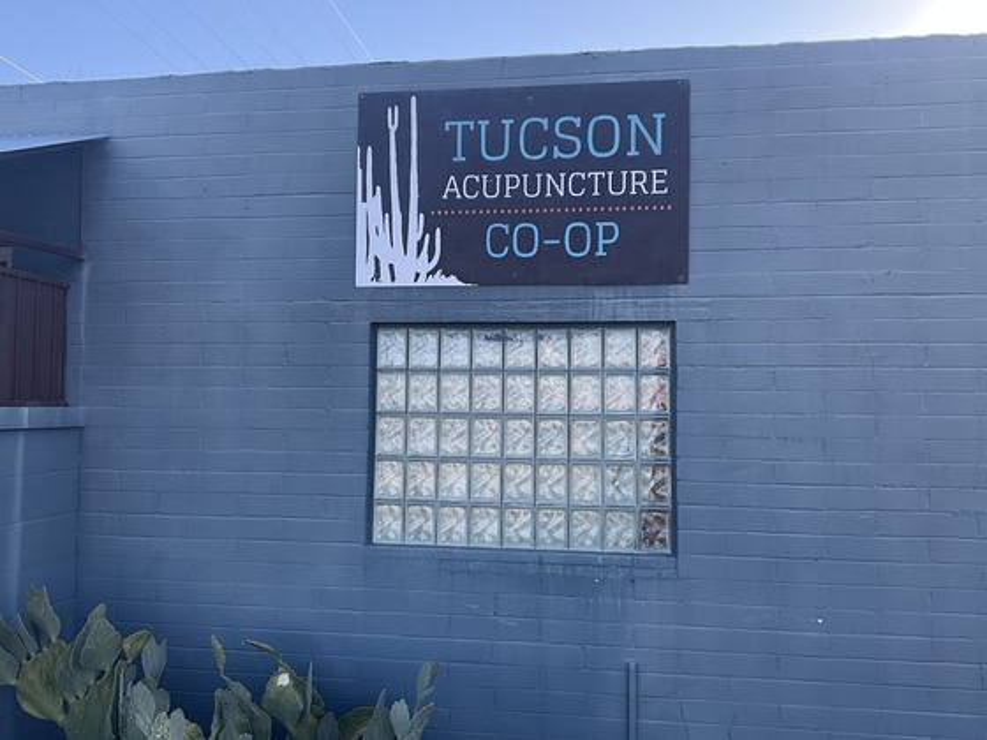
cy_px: 370
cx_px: 494
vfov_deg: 48.2
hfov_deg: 61.7
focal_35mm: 29
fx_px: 827
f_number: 1.8
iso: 25
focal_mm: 3
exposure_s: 1/294
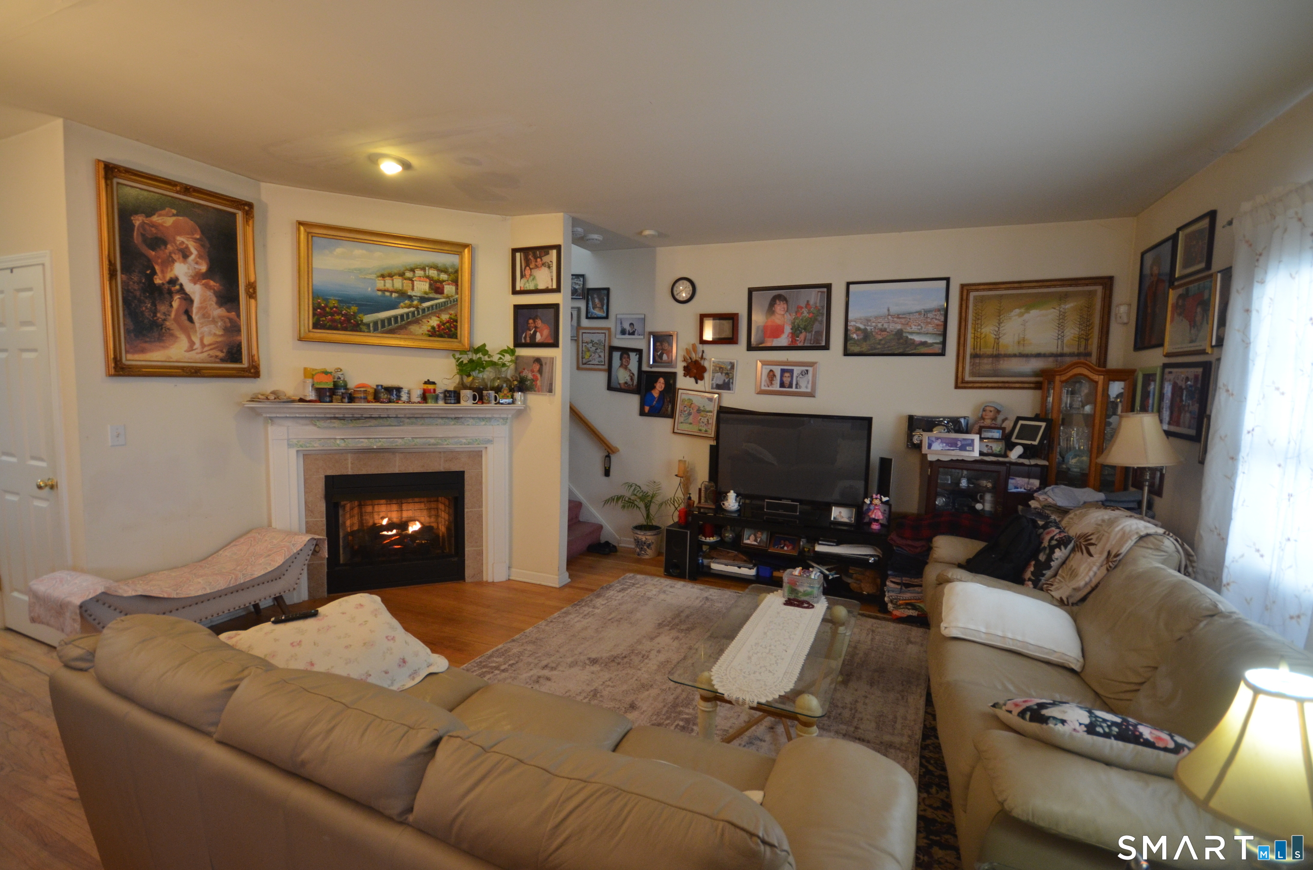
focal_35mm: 15
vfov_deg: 77.1
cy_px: 435
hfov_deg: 100.5
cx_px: 656
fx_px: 546
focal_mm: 10
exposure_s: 1/60
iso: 800
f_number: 4
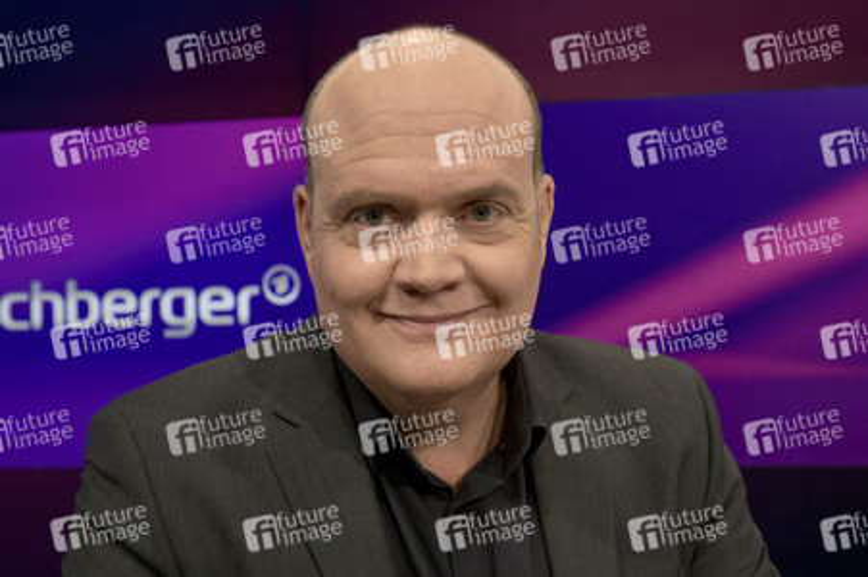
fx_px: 1156
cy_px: 288
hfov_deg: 41.1
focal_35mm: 48
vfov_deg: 28.0
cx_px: 434
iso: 2000
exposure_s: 1/200
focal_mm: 48
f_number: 7.1
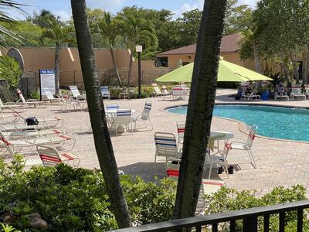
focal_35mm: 52
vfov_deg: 28.0
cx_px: 154
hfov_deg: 36.8
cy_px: 116
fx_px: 464
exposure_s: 1/2083
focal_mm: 6
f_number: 2
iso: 20
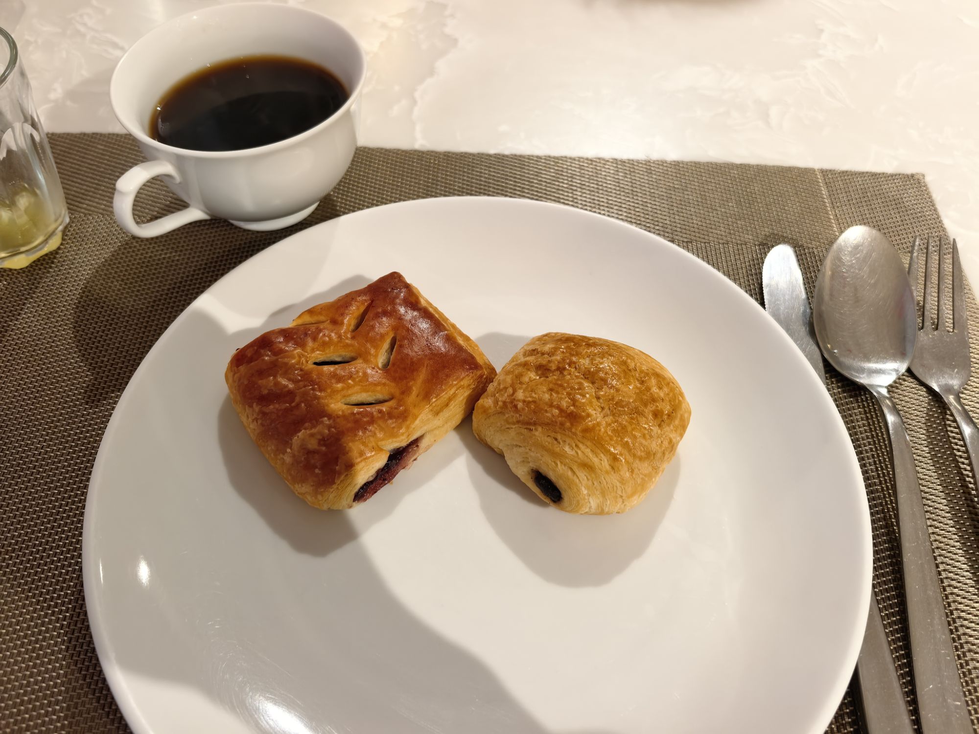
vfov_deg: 51.4
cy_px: 367
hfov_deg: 65.3
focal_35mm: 27
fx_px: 764
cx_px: 490
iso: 320
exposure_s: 1/33.3
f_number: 2
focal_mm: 6.98
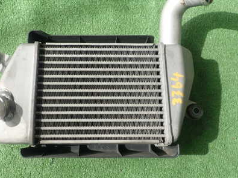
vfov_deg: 37.6
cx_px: 89
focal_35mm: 38
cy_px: 78
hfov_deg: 48.5
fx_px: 261
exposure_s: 1/125
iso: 100
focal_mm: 4.5
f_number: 2.8
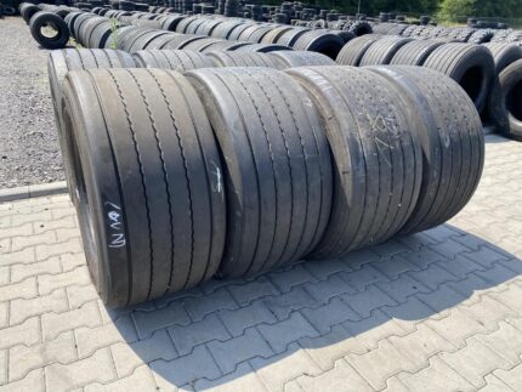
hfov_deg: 67.3
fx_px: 392
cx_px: 261
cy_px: 196
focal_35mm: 26
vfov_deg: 53.1
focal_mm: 4.25
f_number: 1.8
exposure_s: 1/990
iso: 32
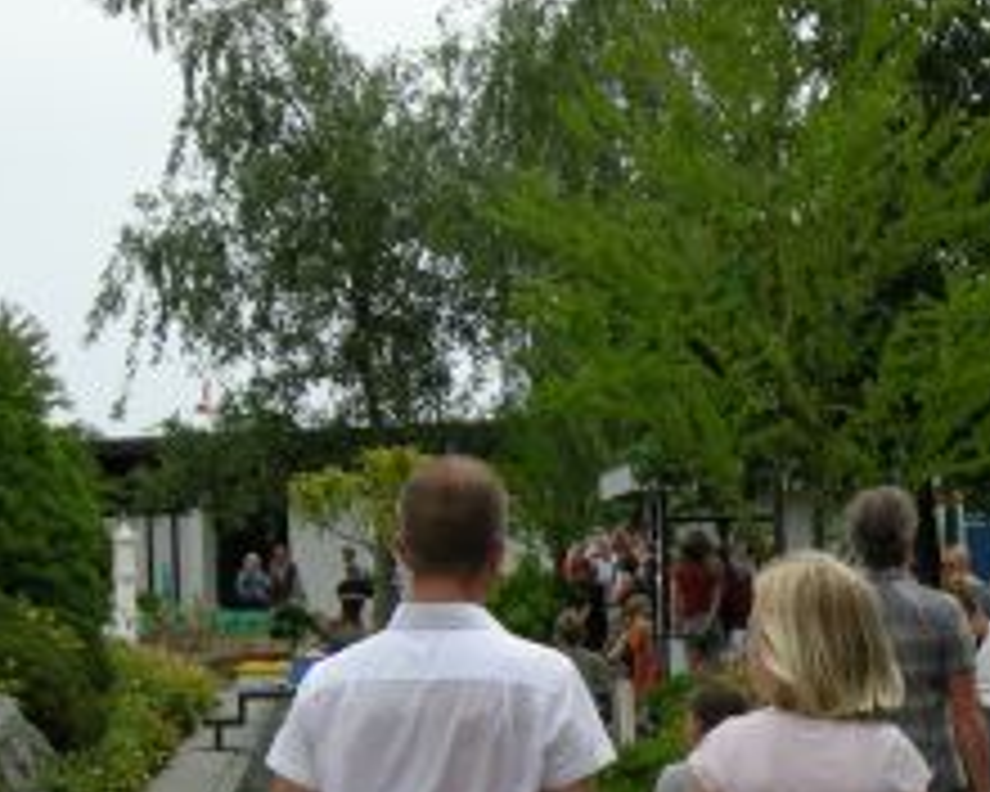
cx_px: 972
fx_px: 2813
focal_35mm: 96
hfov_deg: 19.4
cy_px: 855
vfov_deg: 15.6
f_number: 4.8
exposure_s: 1/276
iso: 64
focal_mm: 7.5
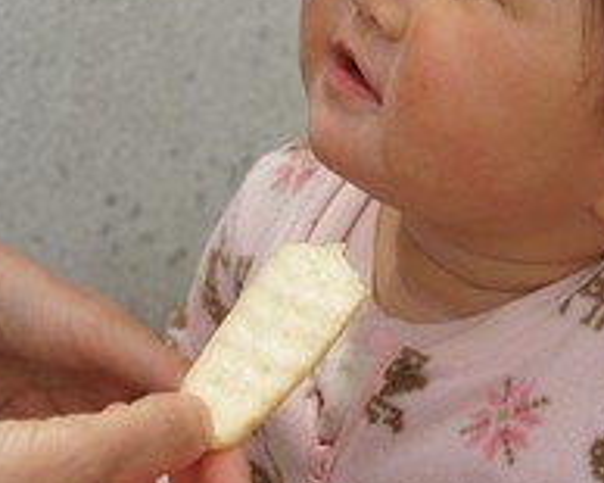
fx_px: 2233
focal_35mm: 125
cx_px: 324
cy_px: 143
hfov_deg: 15.4
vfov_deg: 12.3
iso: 200
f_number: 5.6
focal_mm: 43
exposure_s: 1/400
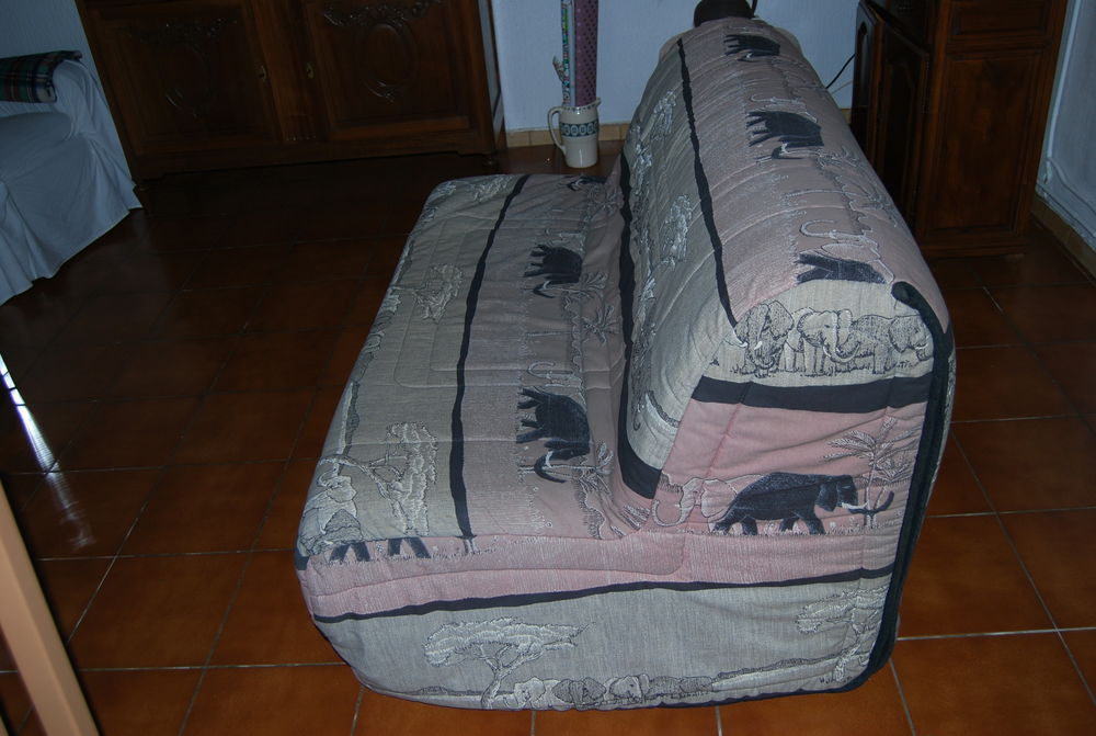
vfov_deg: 43.8
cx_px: 548
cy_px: 368
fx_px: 915
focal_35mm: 30
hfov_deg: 61.8
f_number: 3.8
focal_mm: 20
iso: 200
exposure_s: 1/60
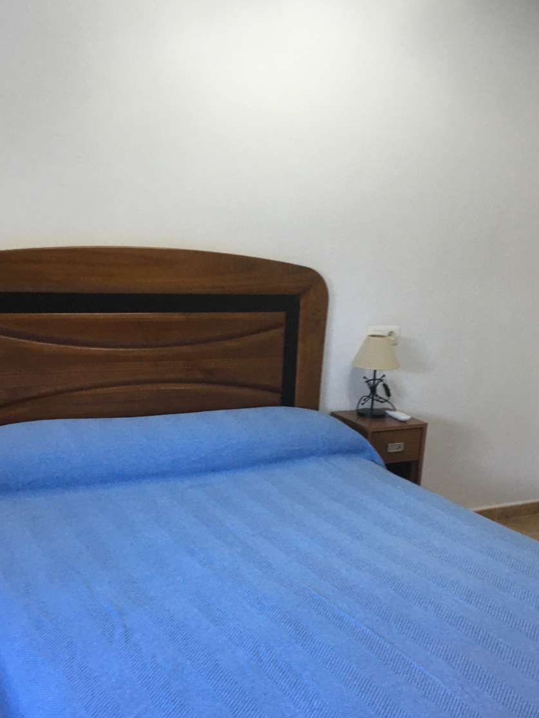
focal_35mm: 39
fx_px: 809
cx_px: 280
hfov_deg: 36.8
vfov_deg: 47.4
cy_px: 455
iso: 125
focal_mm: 4.15
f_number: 2.2
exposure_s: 1/33
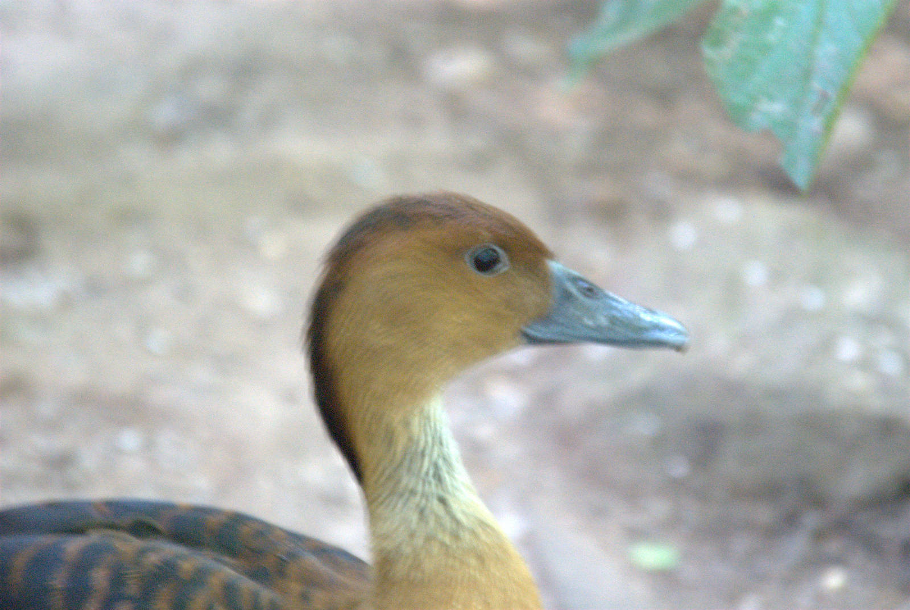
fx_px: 9493
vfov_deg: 3.7
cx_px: 455
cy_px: 305
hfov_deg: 5.5
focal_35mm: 375
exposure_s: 1/10
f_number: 9
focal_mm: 250
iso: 1600
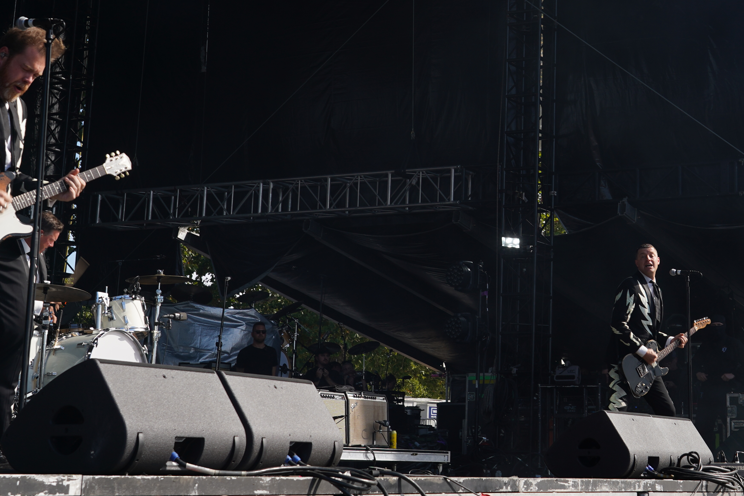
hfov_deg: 27.1
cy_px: 115
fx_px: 1529
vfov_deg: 18.3
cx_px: 516
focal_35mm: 74
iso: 100
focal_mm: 43
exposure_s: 1/200
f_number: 8
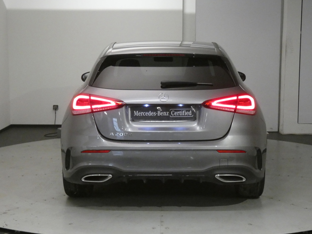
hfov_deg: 30.3
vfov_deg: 22.9
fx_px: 577
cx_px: 162
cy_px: 121
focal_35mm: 64
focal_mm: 10.4
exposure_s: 1/80
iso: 1250
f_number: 4.1
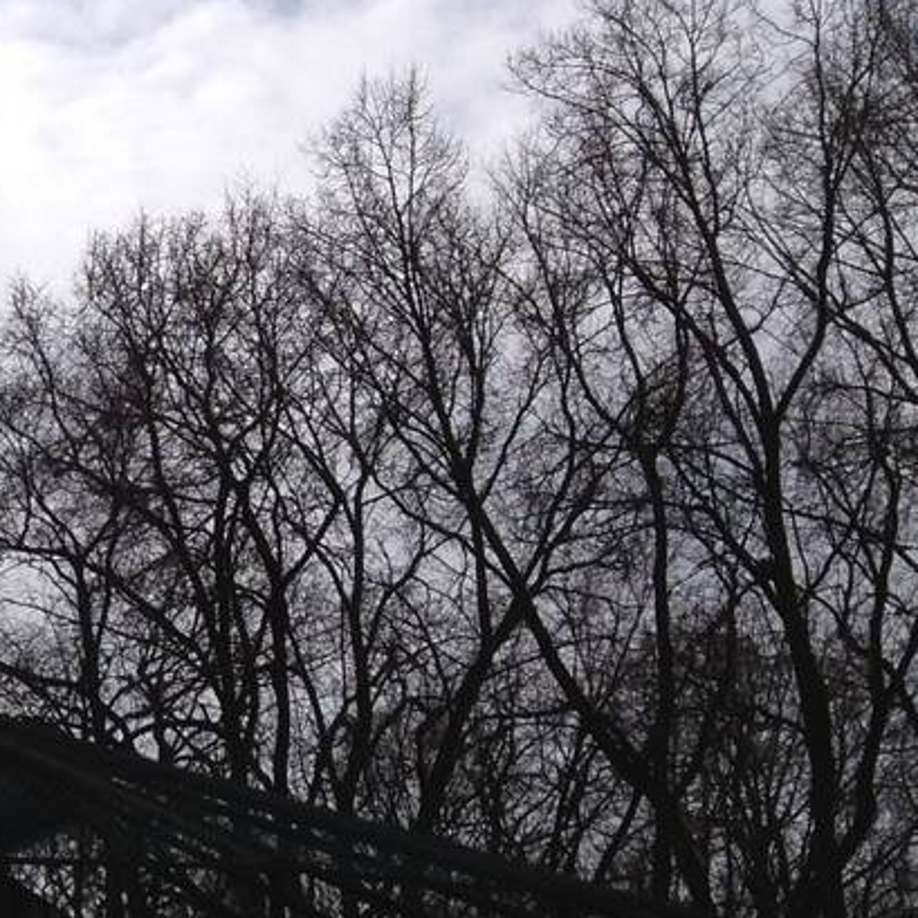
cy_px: 1086
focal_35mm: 121
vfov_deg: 14.0
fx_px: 3630
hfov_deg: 13.5
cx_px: -501
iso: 50
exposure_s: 1/3953
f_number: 2.4
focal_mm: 4.28
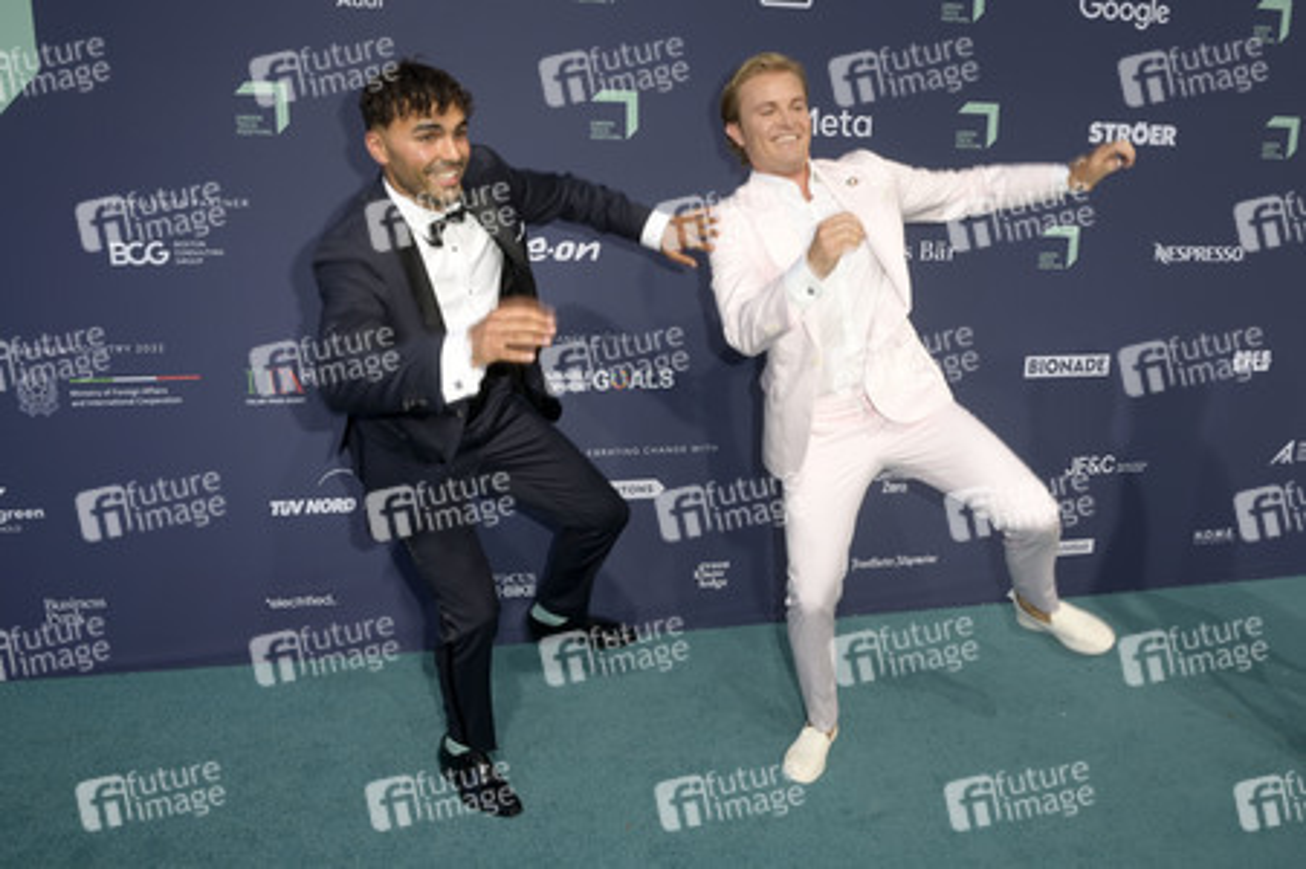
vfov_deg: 53.1
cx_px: 653
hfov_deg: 73.8
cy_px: 434
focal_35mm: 24
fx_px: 870
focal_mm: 24
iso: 400
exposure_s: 1/250
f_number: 10
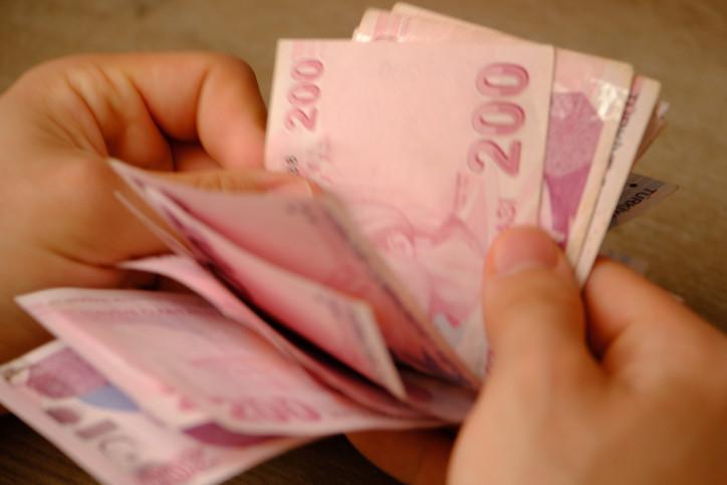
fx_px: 2424
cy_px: 242
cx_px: 364
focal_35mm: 120
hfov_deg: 17.1
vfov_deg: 11.4
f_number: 4
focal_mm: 80
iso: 200
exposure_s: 1/58
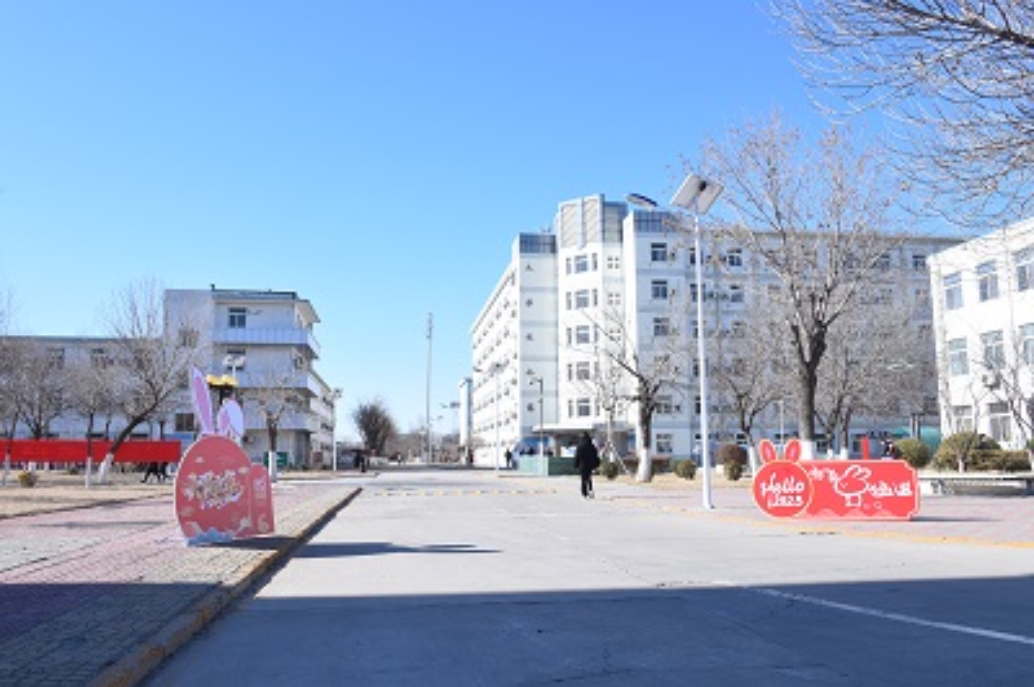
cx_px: 517
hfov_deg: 63.7
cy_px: 344
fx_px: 832
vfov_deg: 44.9
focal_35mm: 29
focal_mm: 29
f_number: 16
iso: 400
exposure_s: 1/125
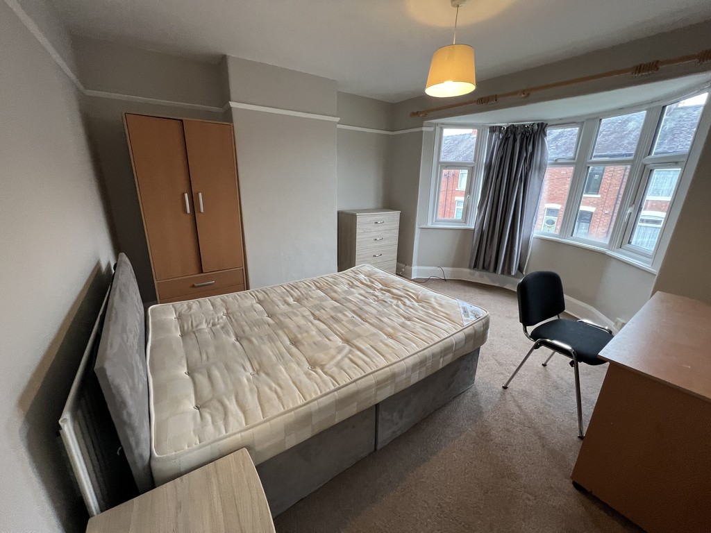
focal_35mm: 13
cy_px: 266
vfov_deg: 89.9
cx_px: 356
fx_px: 267
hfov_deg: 106.2
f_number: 1.8
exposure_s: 1/100
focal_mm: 1.57
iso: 250
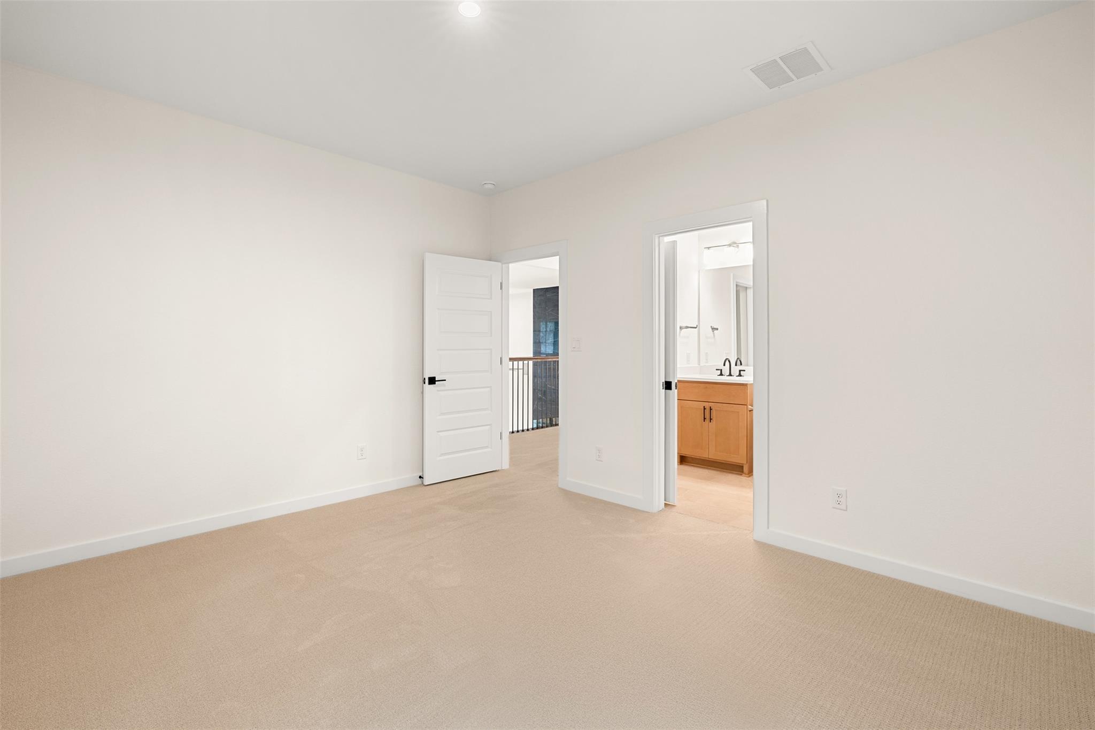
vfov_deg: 73.7
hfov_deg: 96.7
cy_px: 365
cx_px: 548
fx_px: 487
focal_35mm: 16
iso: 320
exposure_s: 1.3
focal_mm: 16
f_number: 9
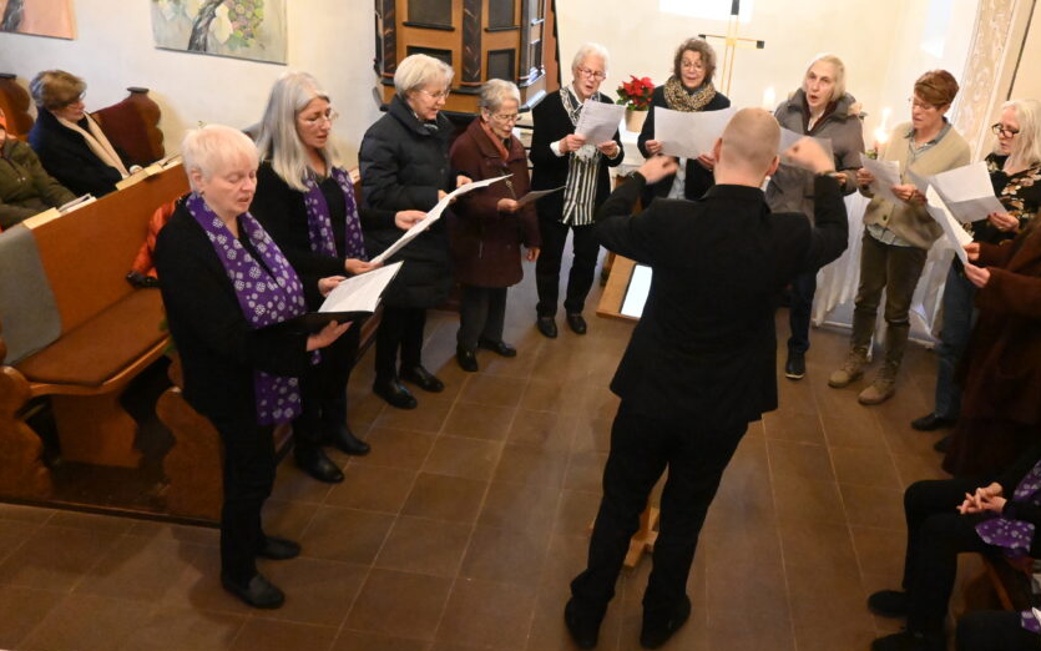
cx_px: 636
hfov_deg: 62.2
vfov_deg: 41.8
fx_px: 851
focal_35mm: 30
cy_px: 316
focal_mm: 16
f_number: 8
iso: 12800
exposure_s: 1/25
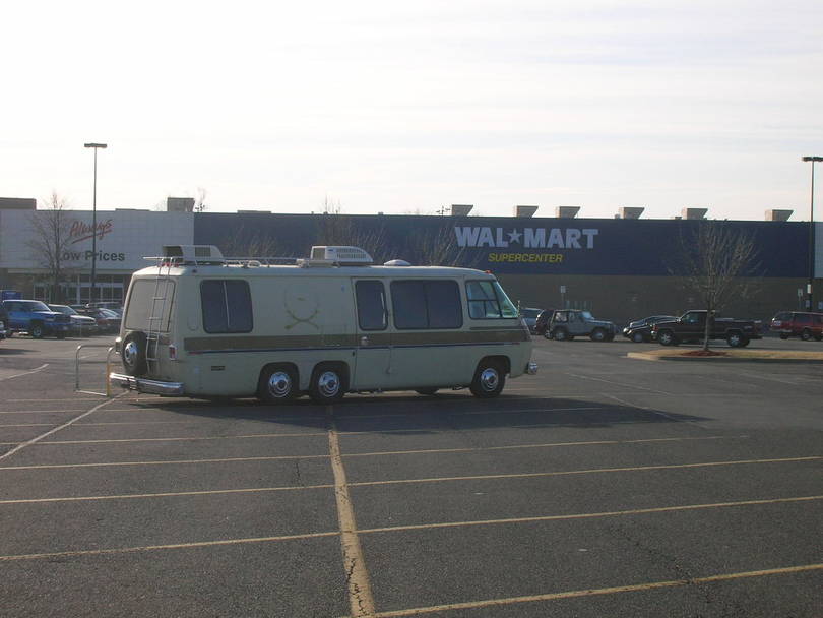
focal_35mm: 66
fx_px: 1570
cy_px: 309
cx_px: 412
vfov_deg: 22.3
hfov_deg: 29.4
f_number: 6.4
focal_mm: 11
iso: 50
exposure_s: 1/208
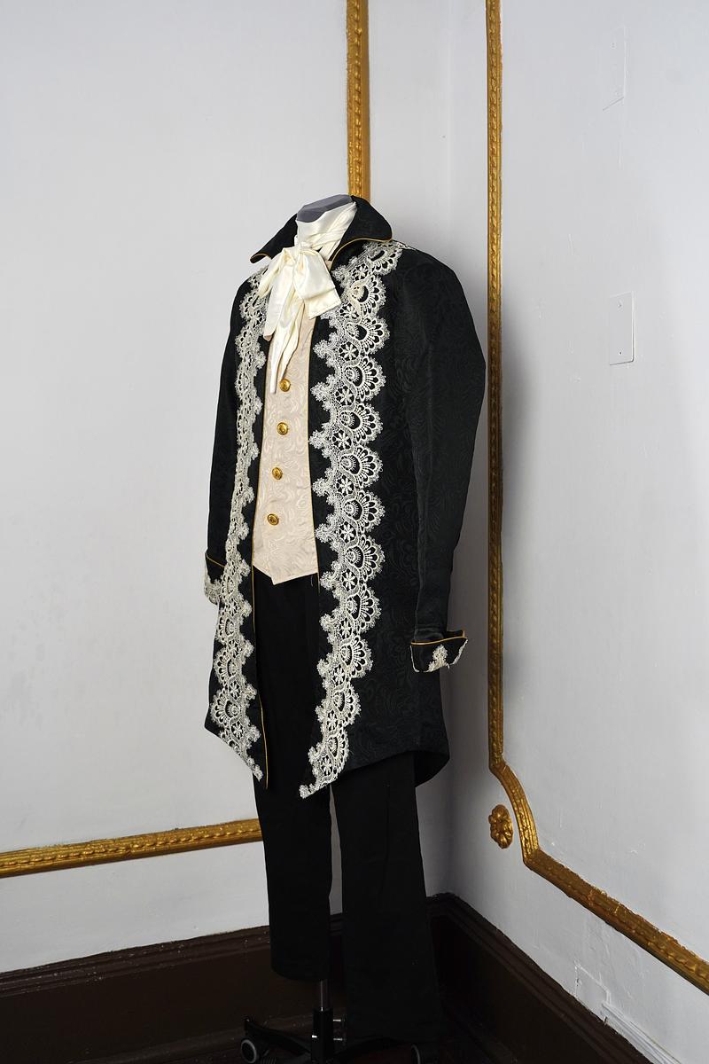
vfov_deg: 53.1
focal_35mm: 36
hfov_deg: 36.9
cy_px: 532
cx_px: 354
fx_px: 1063
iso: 800
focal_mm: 36
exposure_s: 1/125
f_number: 5
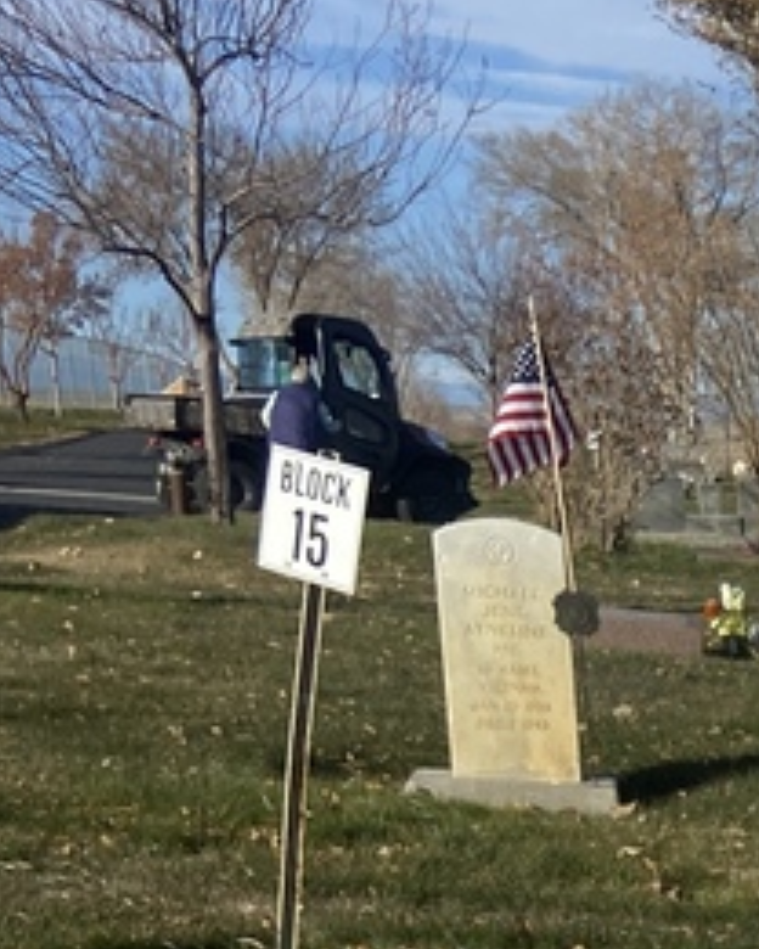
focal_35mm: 100
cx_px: 1314
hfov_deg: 13.9
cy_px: 1445
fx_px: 2808
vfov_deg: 17.2
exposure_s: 1/3731
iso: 32
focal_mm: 4.25
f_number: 1.8
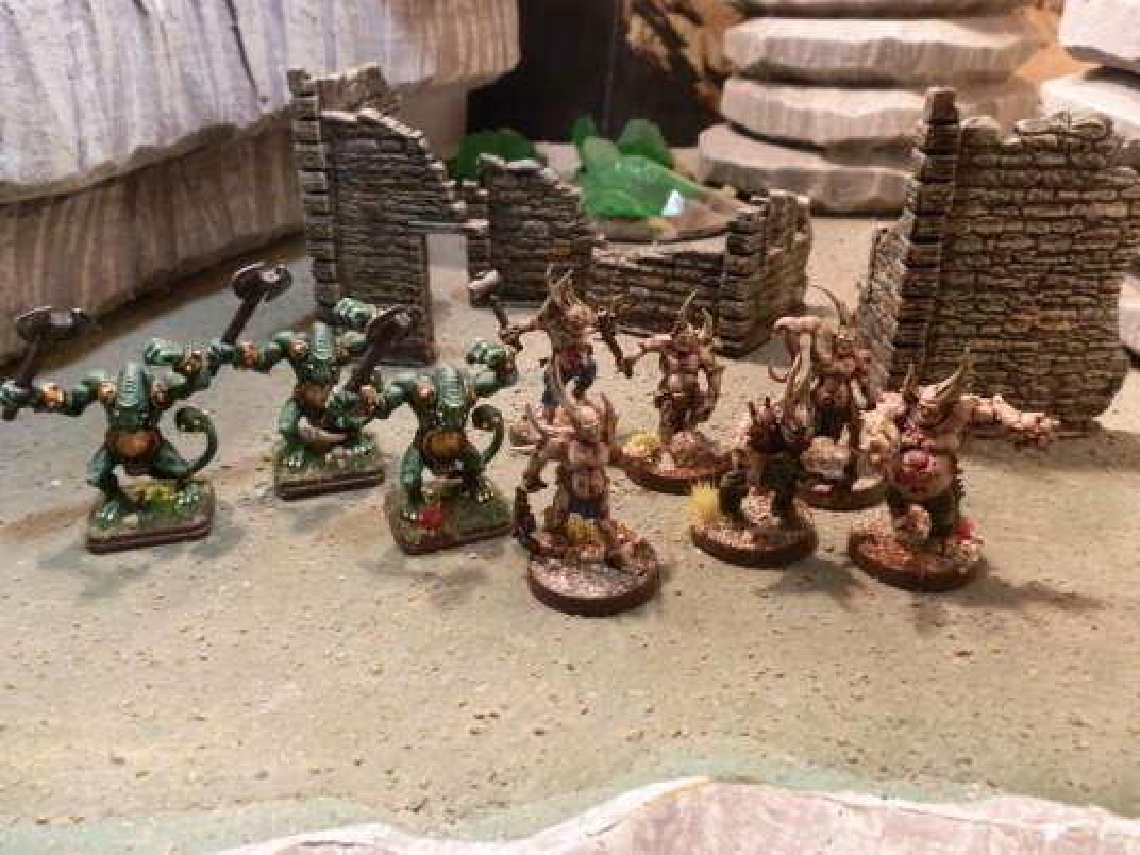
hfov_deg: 63.4
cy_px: 428
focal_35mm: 28
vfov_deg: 49.7
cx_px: 570
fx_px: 922
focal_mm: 5
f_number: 3.1
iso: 400
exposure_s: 1/60
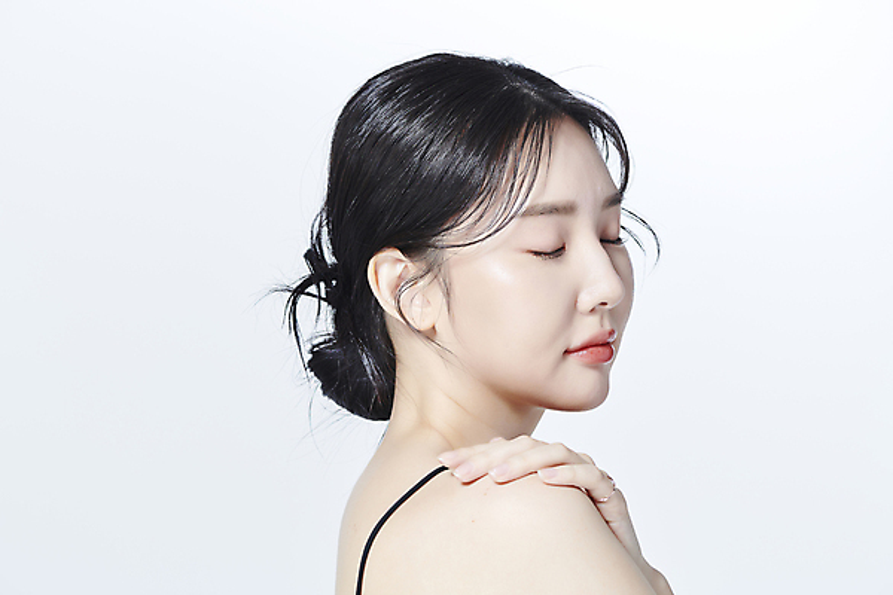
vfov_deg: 13.0
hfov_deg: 19.5
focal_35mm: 105
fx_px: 2604
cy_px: 298
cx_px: 446
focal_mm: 105
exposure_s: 1/125
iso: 64
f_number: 13
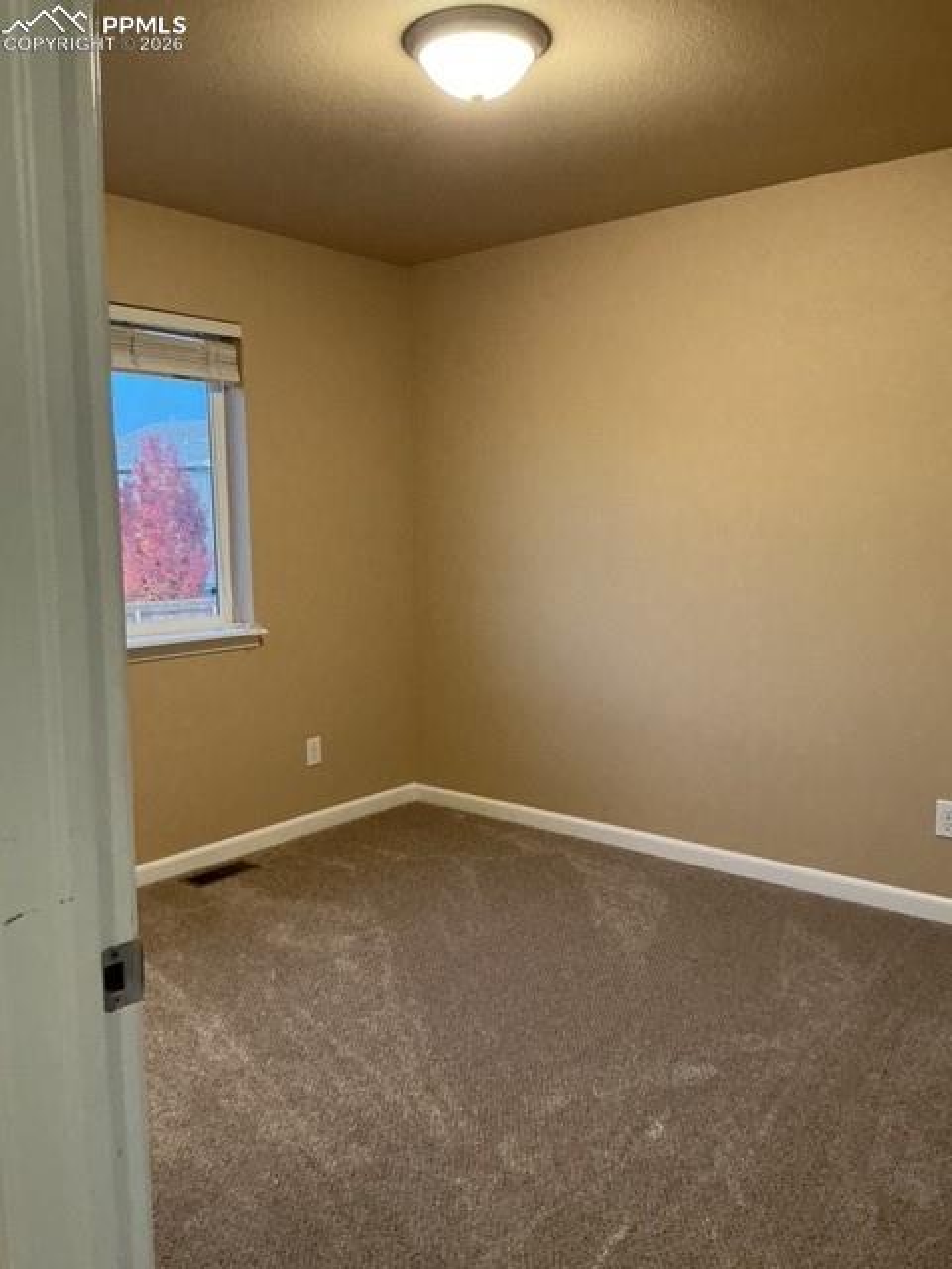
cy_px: 634
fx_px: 1063
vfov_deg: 61.7
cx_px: 476
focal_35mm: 29
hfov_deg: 48.2
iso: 250
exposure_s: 1/50
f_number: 1.8
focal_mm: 3
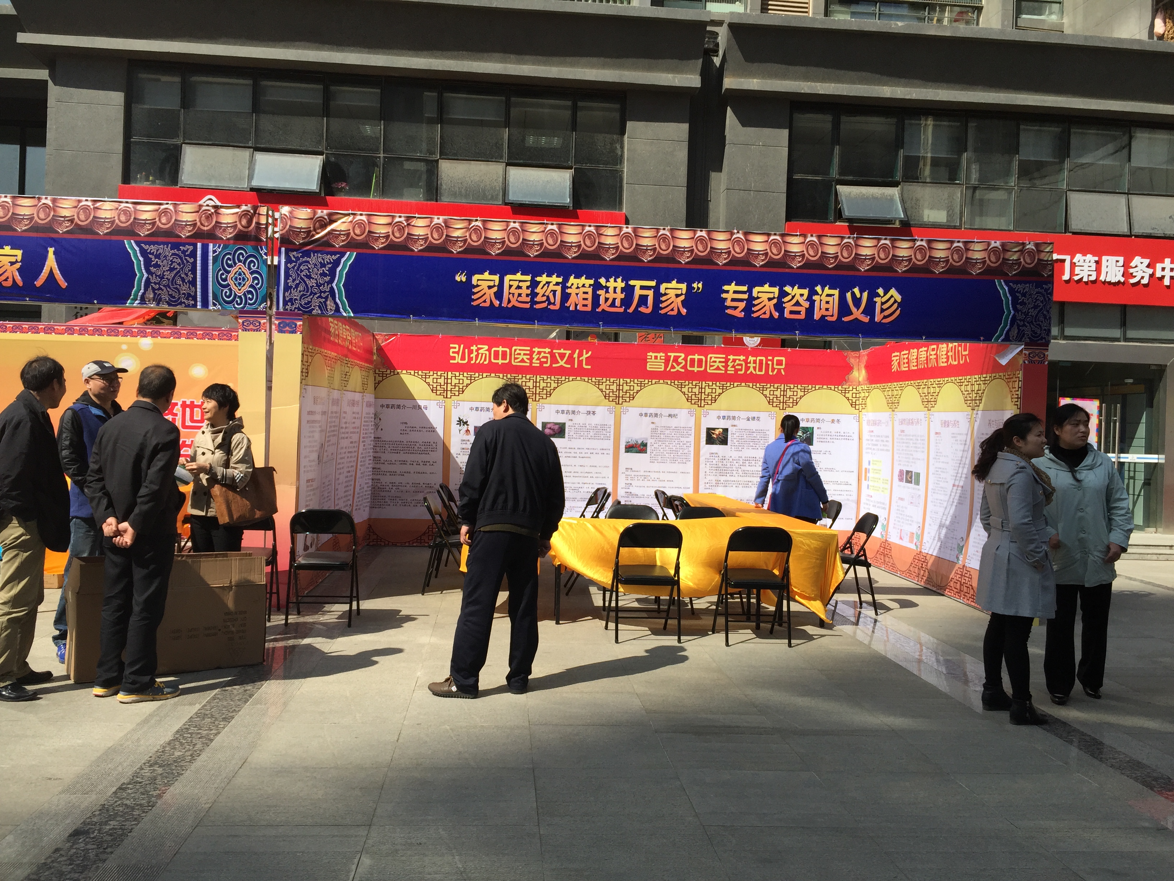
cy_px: 440
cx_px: 587
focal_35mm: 29
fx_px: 984
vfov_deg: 48.2
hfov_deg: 61.7
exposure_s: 1/1721
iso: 32
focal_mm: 4.15
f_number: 2.2
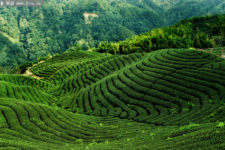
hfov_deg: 46.4
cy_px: 75
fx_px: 263
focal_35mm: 42
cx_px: 112
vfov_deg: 32.0
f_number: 5.6
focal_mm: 28
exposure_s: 1/80
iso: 100
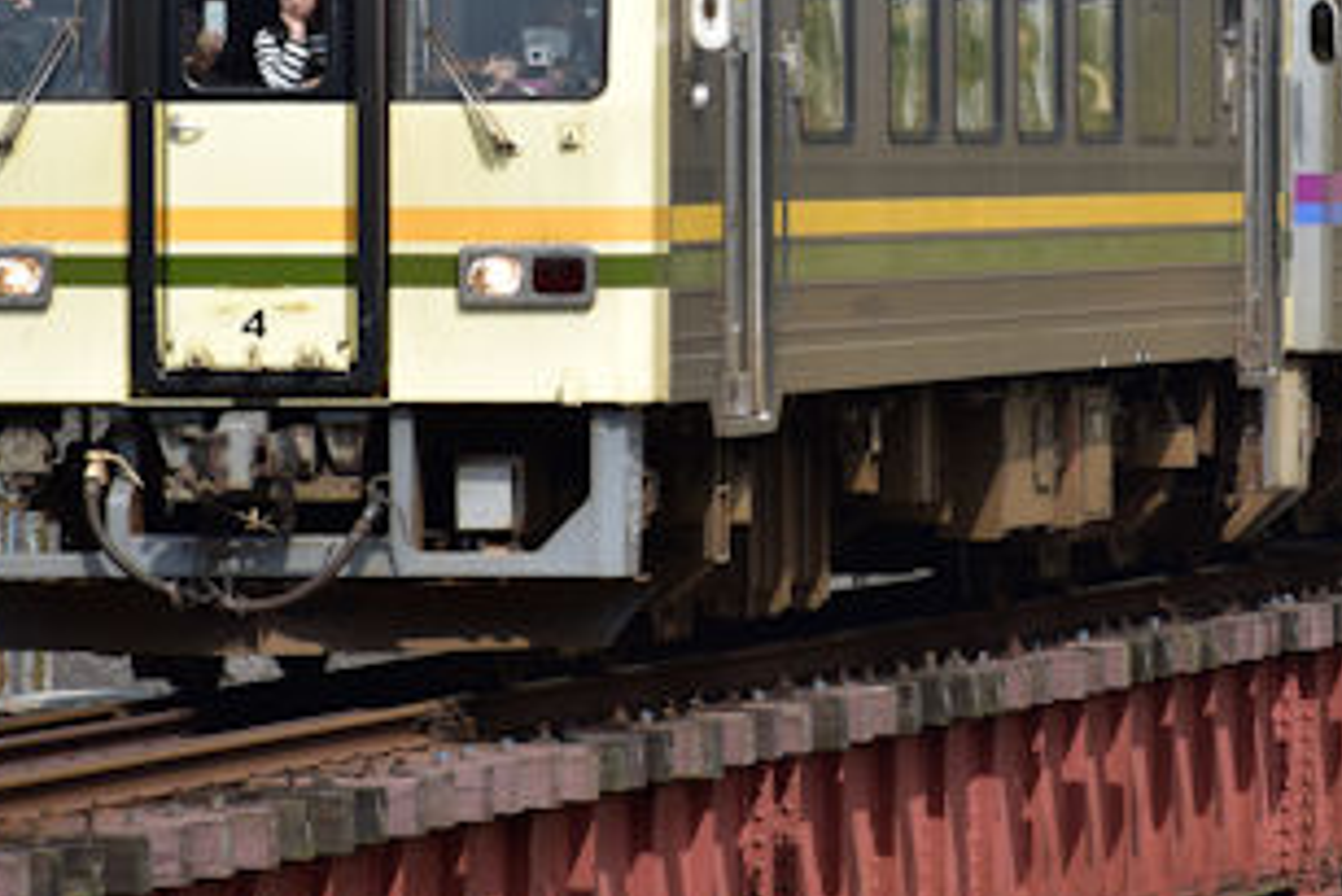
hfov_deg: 4.5
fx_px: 17192
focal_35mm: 461
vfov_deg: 3.0
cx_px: 850
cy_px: 197
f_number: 7.1
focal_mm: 140
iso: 200
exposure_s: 1/640
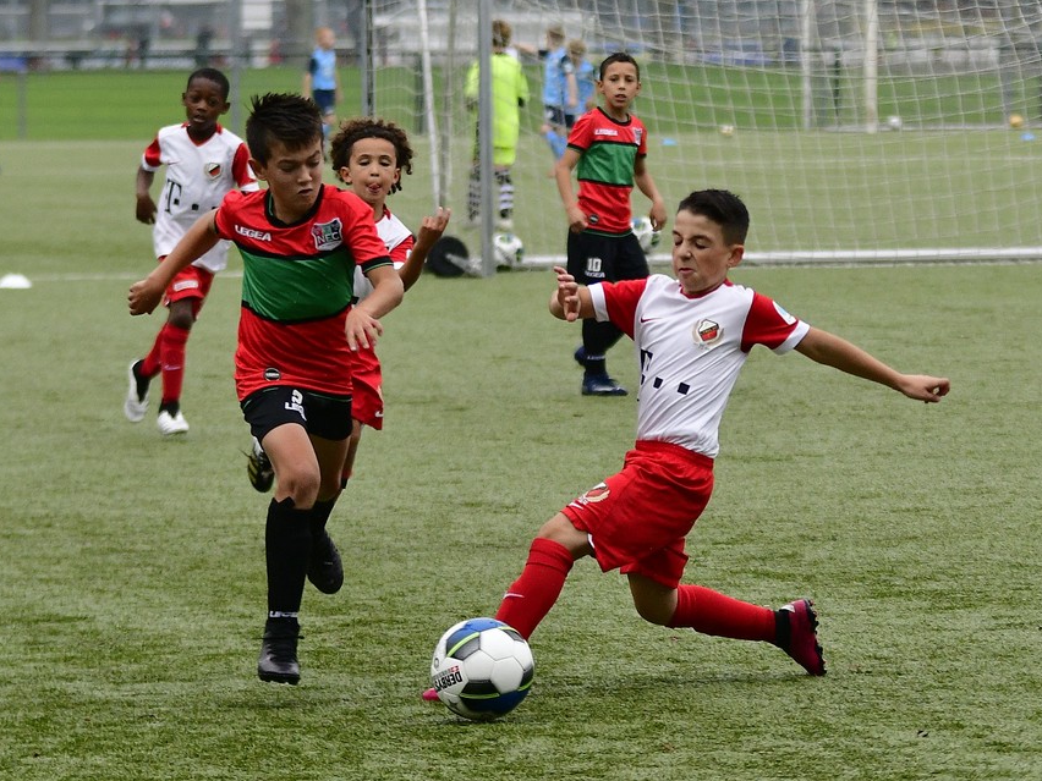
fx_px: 6532
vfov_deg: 6.8
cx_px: 521
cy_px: 391
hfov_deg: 9.1
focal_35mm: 217
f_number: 2.8
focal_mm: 100
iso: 900
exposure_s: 1/1250
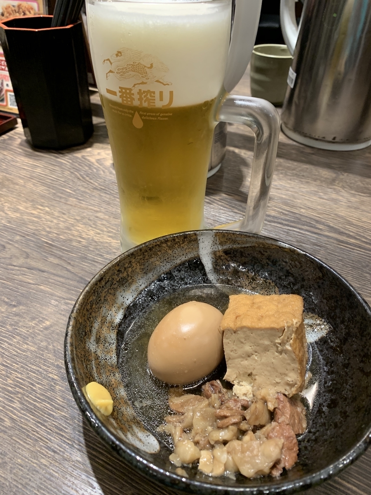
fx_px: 372
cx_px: 186
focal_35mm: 26
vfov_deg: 67.3
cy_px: 248
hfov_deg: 53.1
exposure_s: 1/60
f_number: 1.8
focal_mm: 4.25
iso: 160
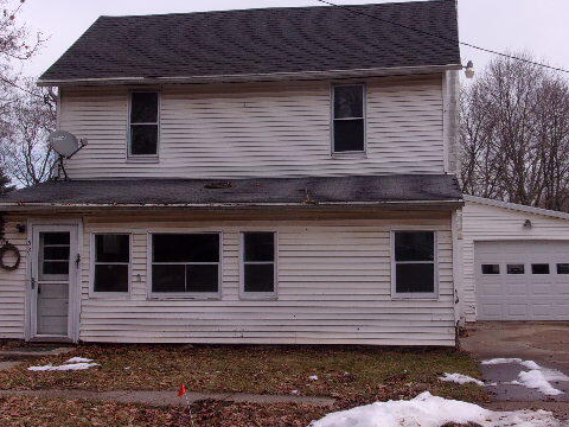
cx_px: 326
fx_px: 789
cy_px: 198
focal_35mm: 48
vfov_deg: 30.3
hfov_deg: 39.6
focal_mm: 6.4
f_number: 11.8
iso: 80
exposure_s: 1/105
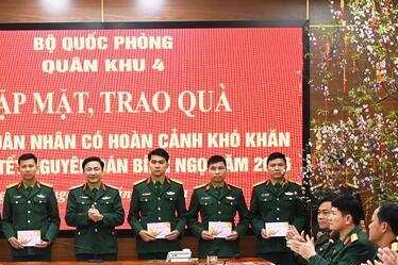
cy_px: 208
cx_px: 80
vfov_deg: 16.0
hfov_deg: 23.6
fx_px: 939
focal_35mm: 85
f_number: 4
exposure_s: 1/125
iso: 1000
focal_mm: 53
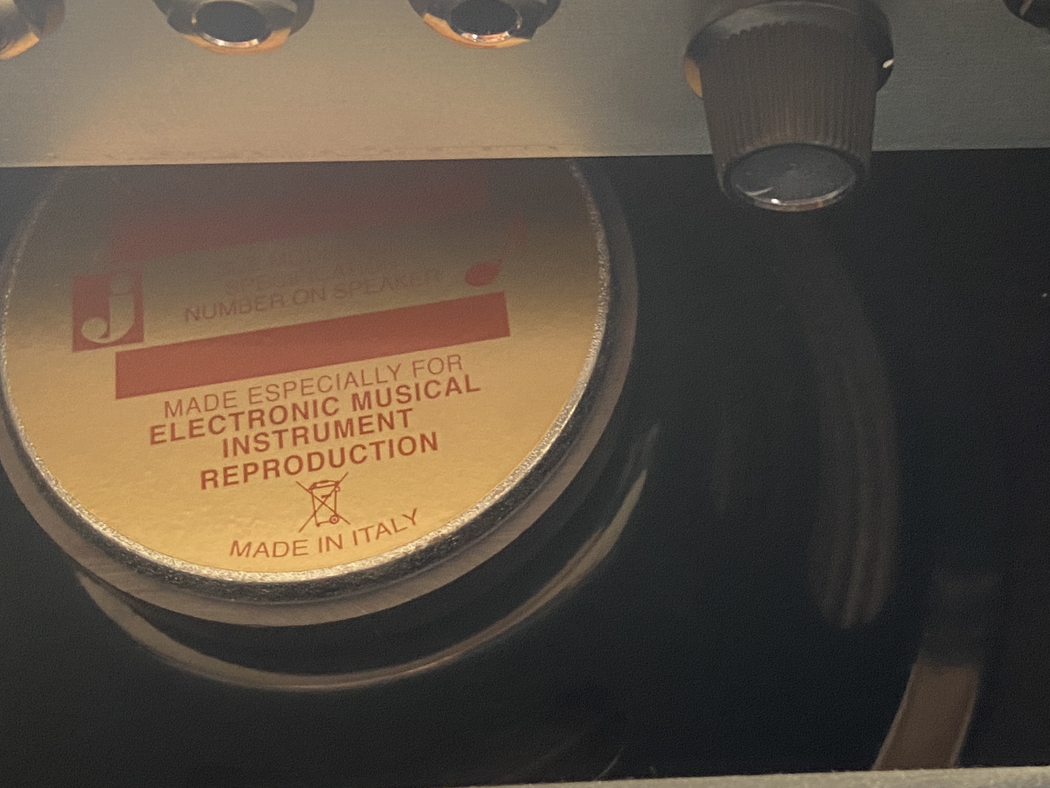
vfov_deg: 27.2
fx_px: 1607
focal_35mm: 53
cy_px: 222
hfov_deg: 35.7
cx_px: 717
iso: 160
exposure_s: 1/60
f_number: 1.8
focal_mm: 4.25
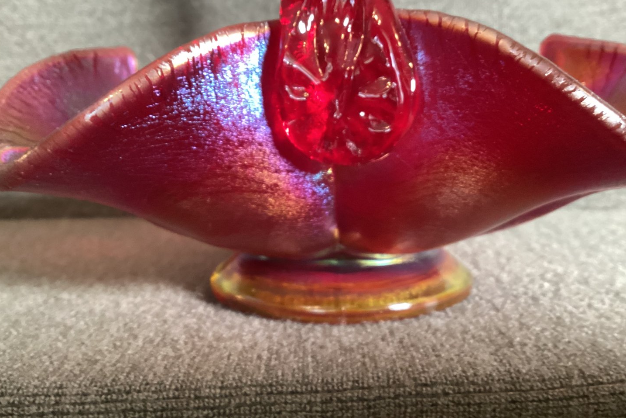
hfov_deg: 55.8
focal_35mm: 34
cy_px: 231
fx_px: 591
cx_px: 307
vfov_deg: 38.8
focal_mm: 3.3
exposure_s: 1/30
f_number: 2.4
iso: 400
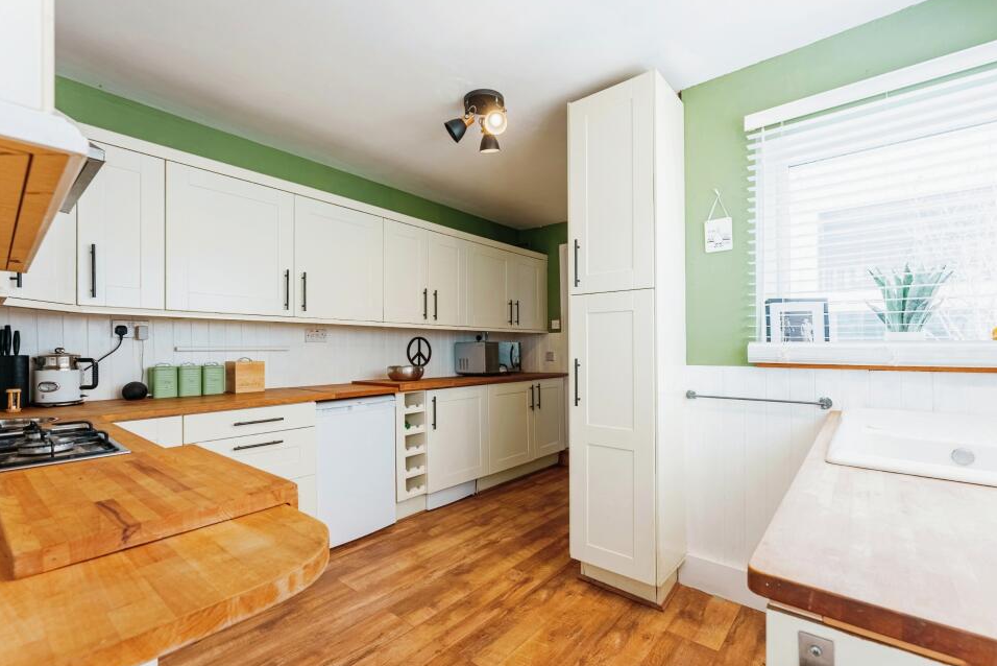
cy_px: 313
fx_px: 416
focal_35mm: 15
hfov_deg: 100.4
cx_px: 498
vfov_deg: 77.3
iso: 800
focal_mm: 14
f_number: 8
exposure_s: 1/400
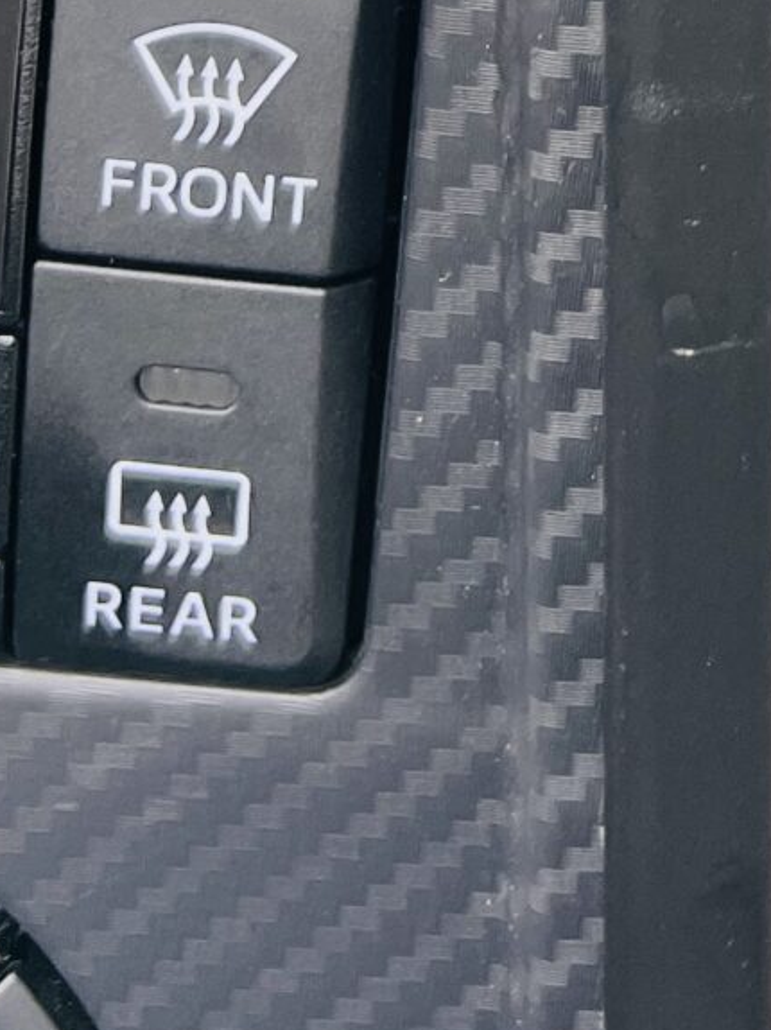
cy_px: -867
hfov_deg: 12.5
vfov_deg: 14.7
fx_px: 3447
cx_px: 837
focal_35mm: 116
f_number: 1.5
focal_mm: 5.7
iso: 80
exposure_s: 1/121
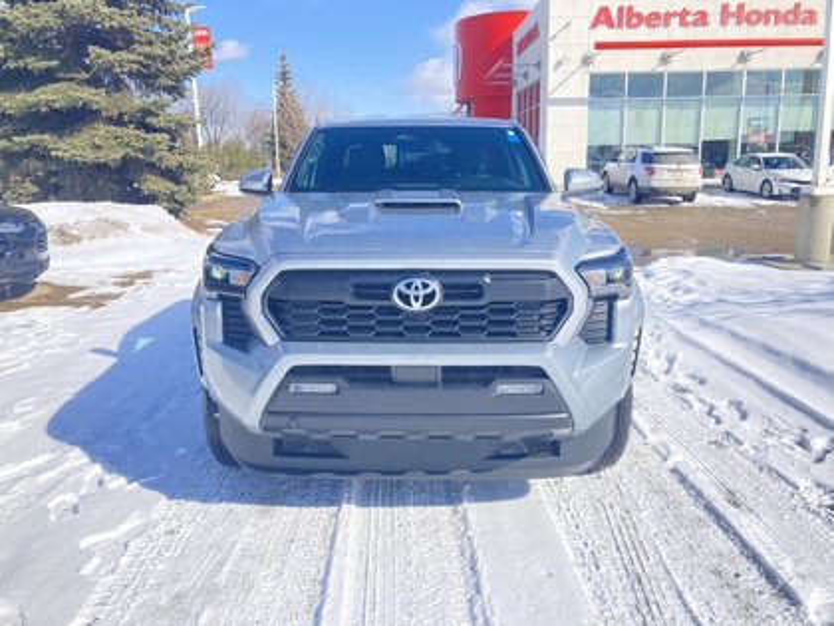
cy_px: 313
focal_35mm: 28
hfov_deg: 63.4
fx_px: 675
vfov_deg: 49.7
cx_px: 417
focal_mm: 3.99
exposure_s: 1/810
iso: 20
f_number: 1.8
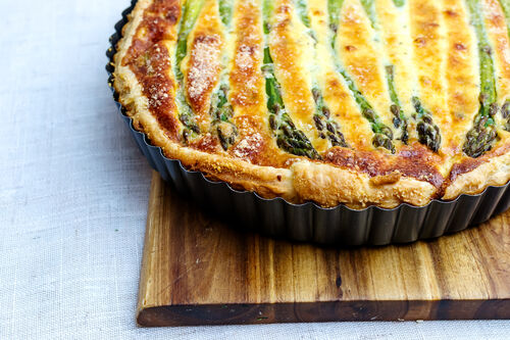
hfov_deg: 37.9
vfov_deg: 25.7
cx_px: 255
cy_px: 170
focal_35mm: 52
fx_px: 743
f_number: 7.1
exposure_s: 1/160
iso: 200
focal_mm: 35
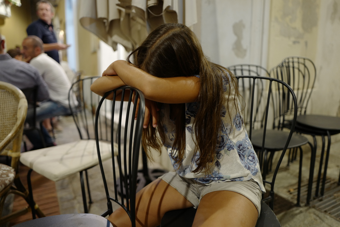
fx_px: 264
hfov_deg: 65.5
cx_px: 170
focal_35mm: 28
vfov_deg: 46.4
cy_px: 114
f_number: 1.7
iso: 800
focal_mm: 28
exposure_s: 1/60
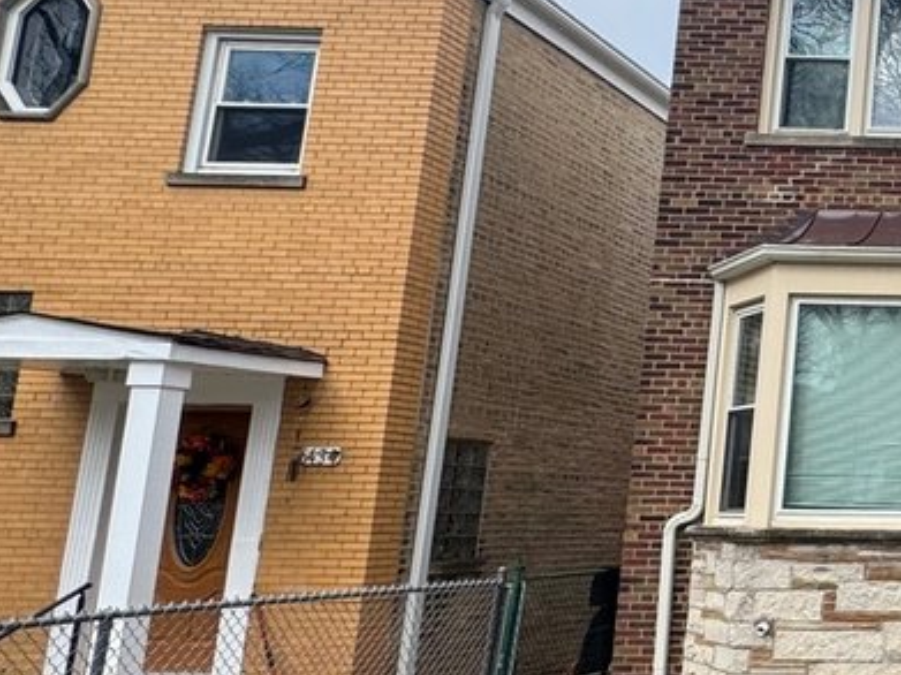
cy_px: 350
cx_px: 1295
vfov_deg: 33.6
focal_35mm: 43
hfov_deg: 29.8
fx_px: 1119
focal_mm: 2.22
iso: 40
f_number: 2.2
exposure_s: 1/591
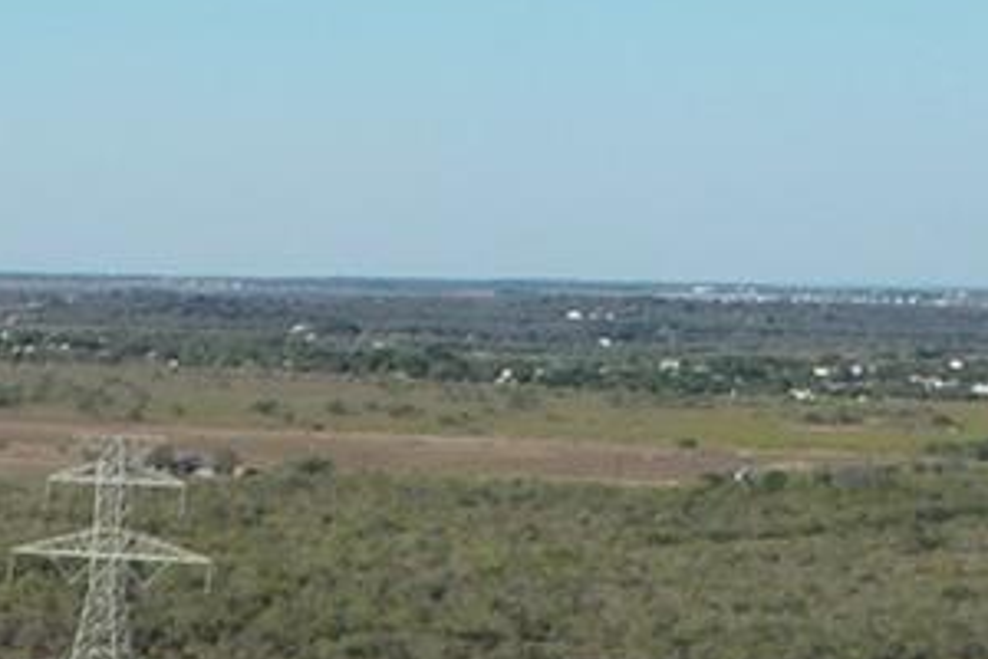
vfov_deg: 8.0
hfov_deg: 12.3
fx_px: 4116
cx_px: -929
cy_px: 1893
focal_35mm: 150
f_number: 2.8
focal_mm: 8.38
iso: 120
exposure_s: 1/2000
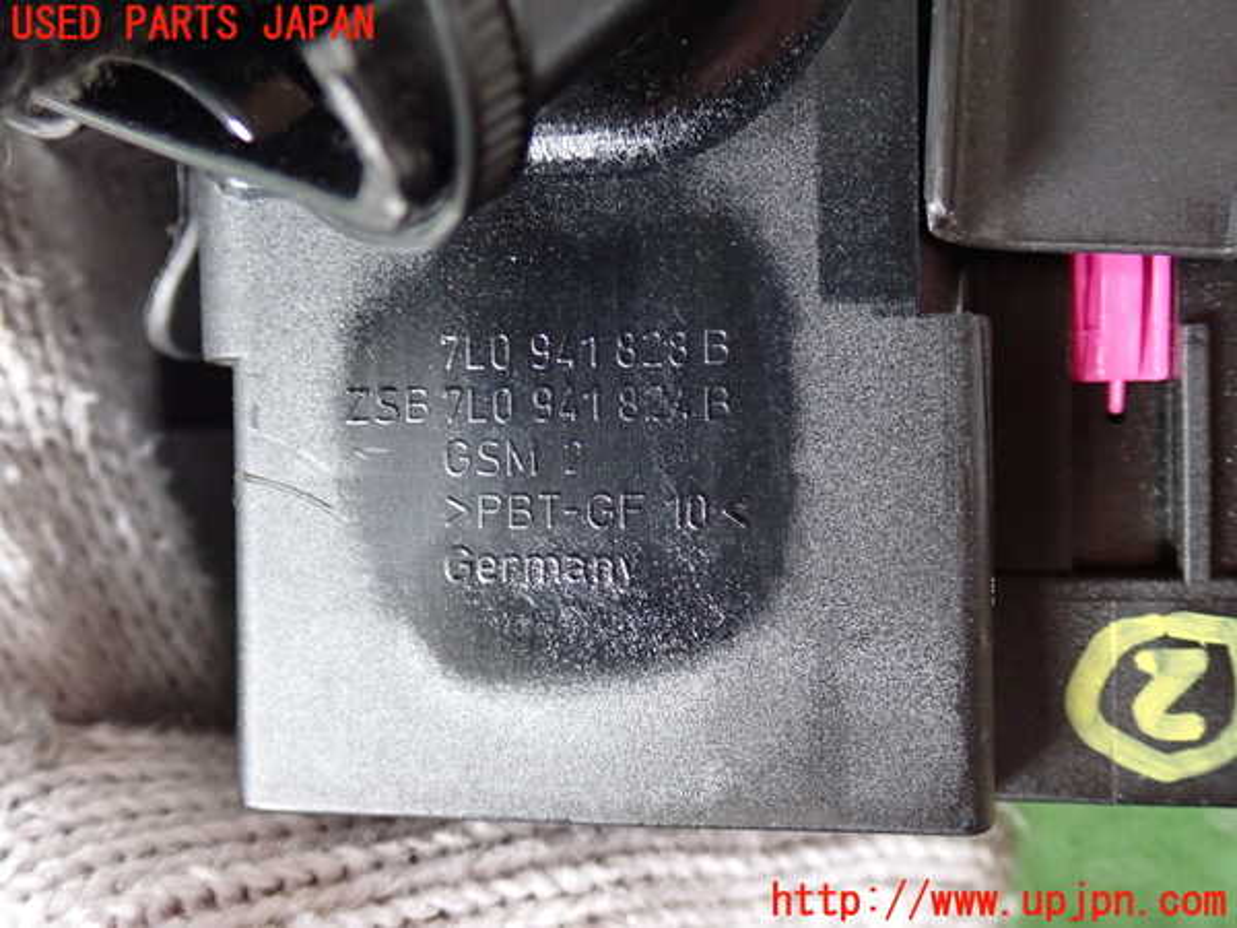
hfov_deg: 45.8
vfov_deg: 35.1
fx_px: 1465
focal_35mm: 41
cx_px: 618
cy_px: 464
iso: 640
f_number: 2.8
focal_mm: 7.31
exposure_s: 1/40
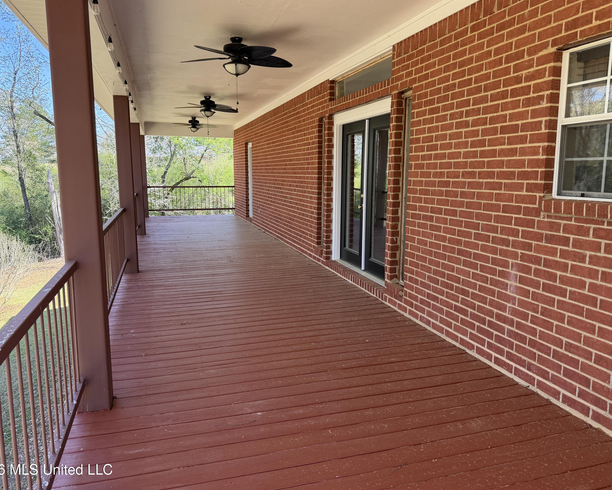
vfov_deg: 54.9
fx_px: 471
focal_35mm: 26
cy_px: 238
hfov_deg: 66.0
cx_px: 301
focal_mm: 6.76
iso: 100
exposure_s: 1/363
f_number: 1.78
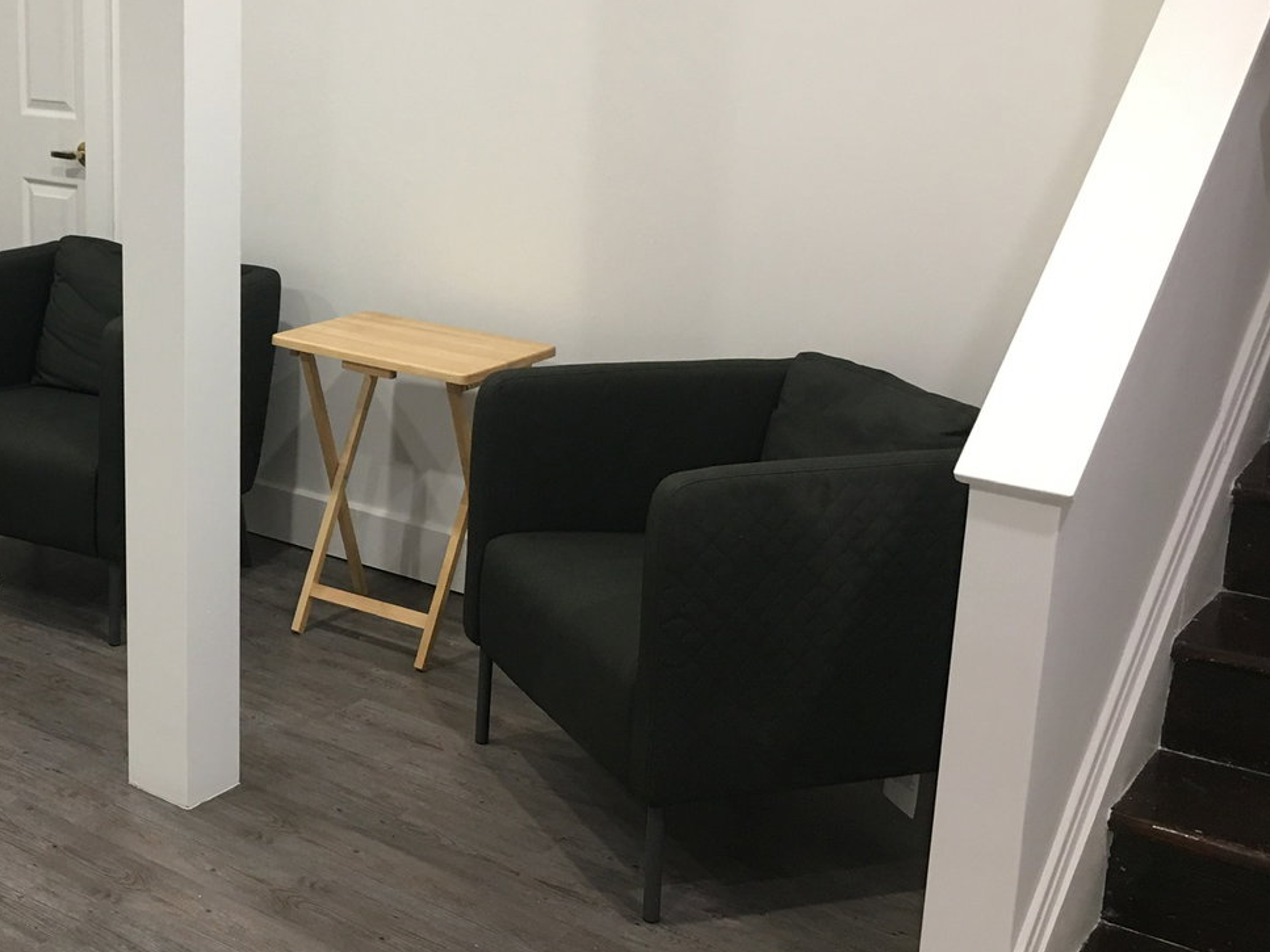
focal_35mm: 48
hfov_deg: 38.0
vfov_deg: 30.2
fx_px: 1761
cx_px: 225
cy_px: 373
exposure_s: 1/15
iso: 50
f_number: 2.2
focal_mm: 4.15
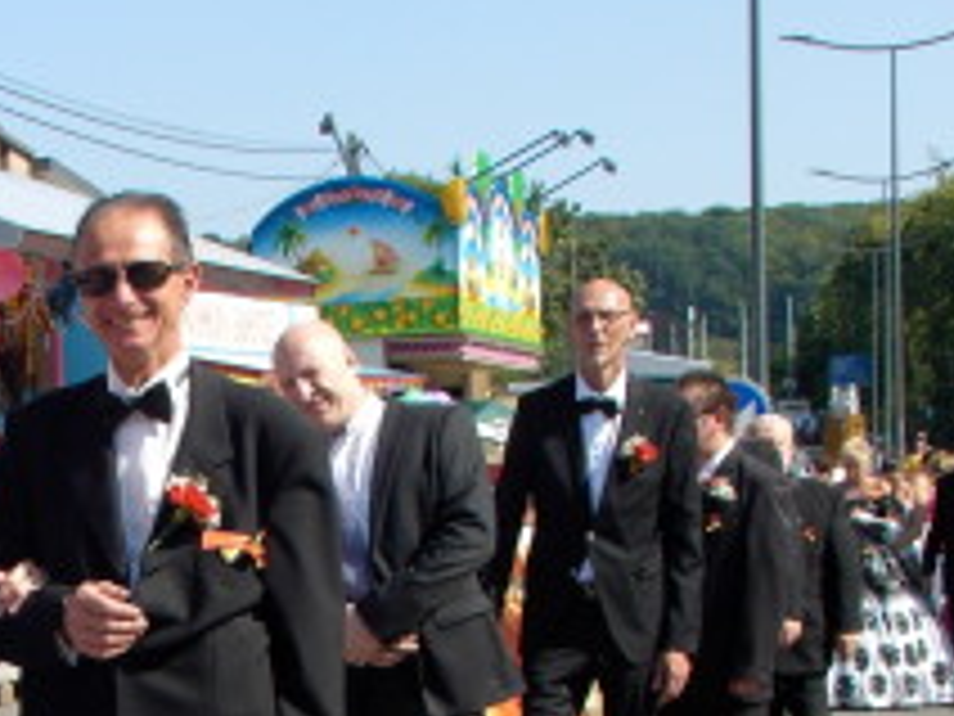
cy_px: 793
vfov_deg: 13.9
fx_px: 2866
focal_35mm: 104
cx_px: -18
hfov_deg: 18.4
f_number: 5
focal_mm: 7.1
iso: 70
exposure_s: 1/210
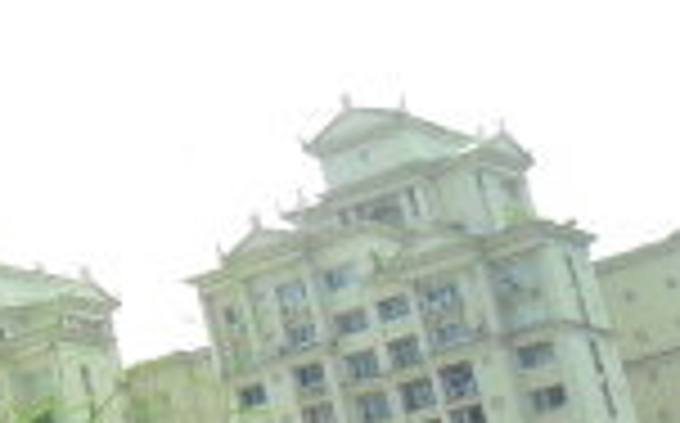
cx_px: -707
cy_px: 216
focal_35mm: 144
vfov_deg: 9.1
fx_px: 2666
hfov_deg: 12.6
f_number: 3.7
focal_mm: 5.7
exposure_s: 1/1000
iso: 100
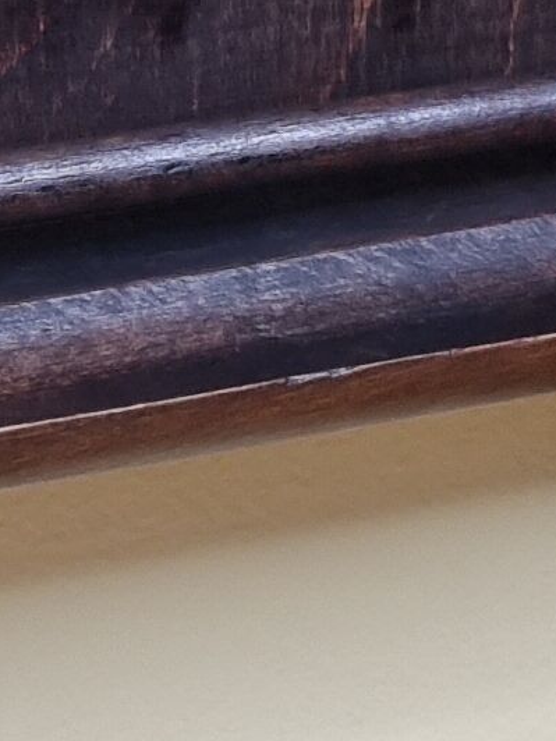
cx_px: -438
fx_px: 4219
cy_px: -184
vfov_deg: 9.9
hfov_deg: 7.3
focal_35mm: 197
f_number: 1.8
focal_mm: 5.4
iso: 250
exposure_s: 1/100
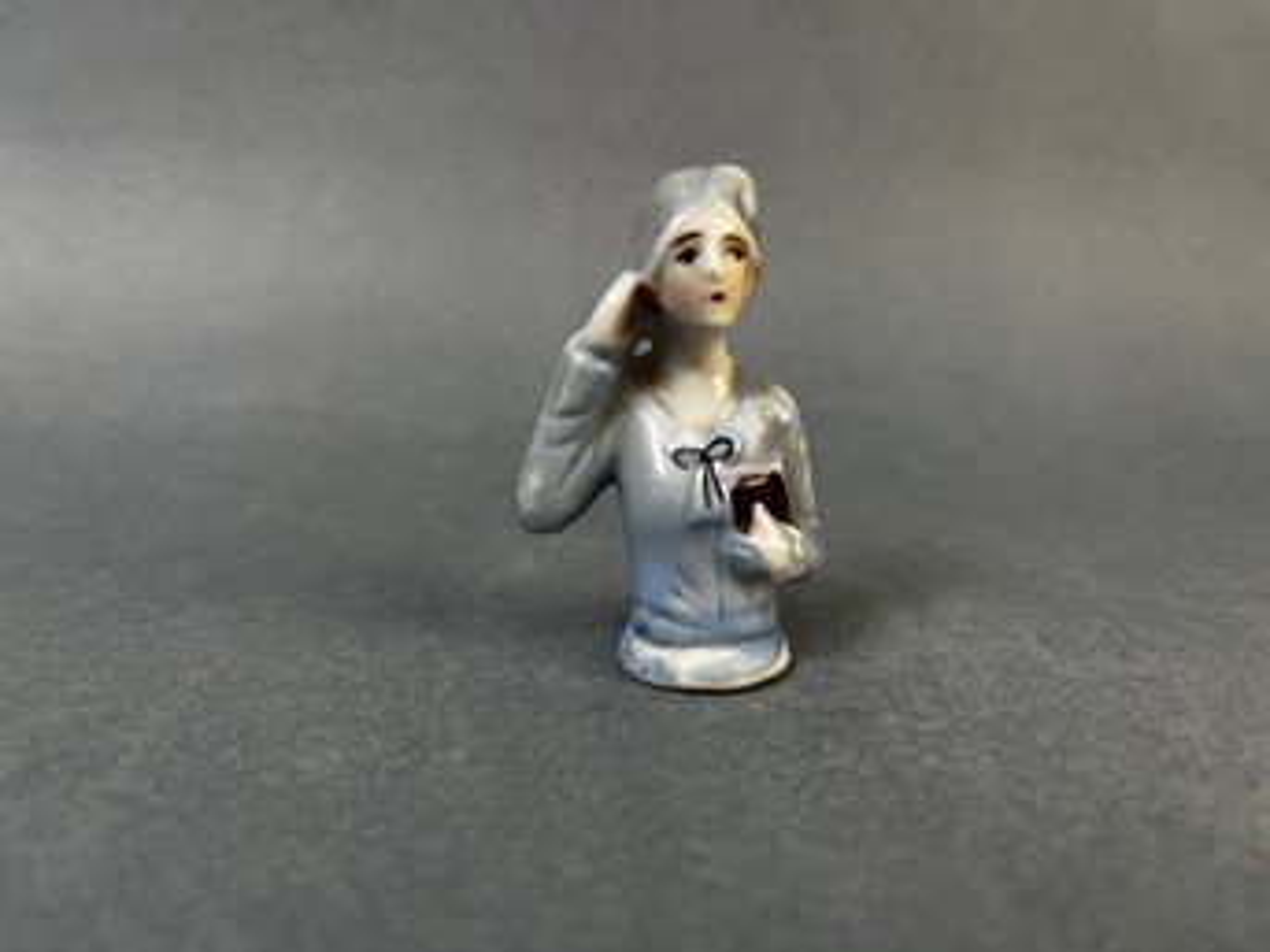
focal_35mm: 26
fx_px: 954
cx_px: 635
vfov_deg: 53.0
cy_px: 476
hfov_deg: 67.3
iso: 50
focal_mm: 5.1
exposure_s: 1/120
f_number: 1.6
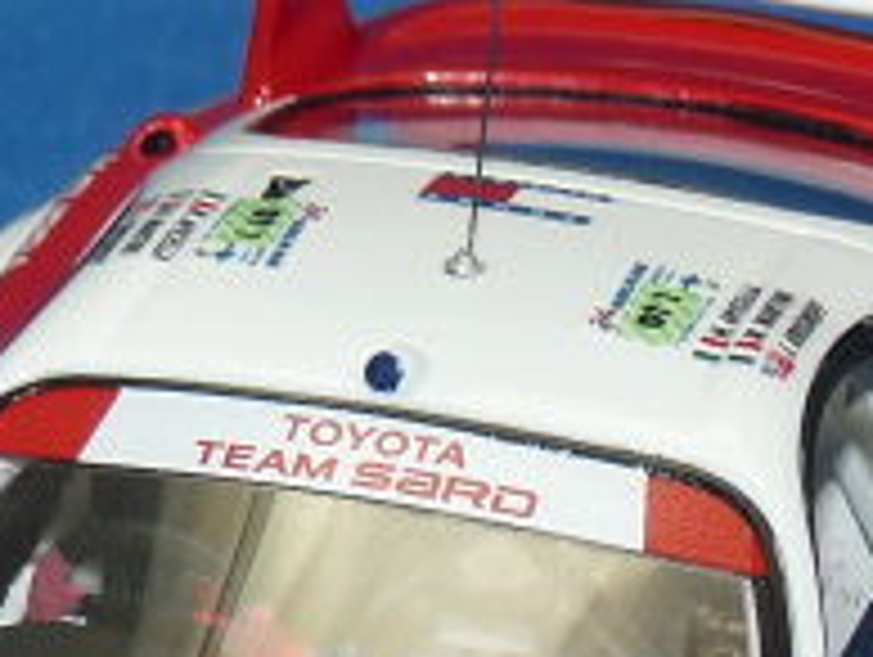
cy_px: 864
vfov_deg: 3.9
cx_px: 338
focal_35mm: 379
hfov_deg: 5.2
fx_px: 9570
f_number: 4
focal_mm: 11.5
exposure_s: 1/30
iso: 100
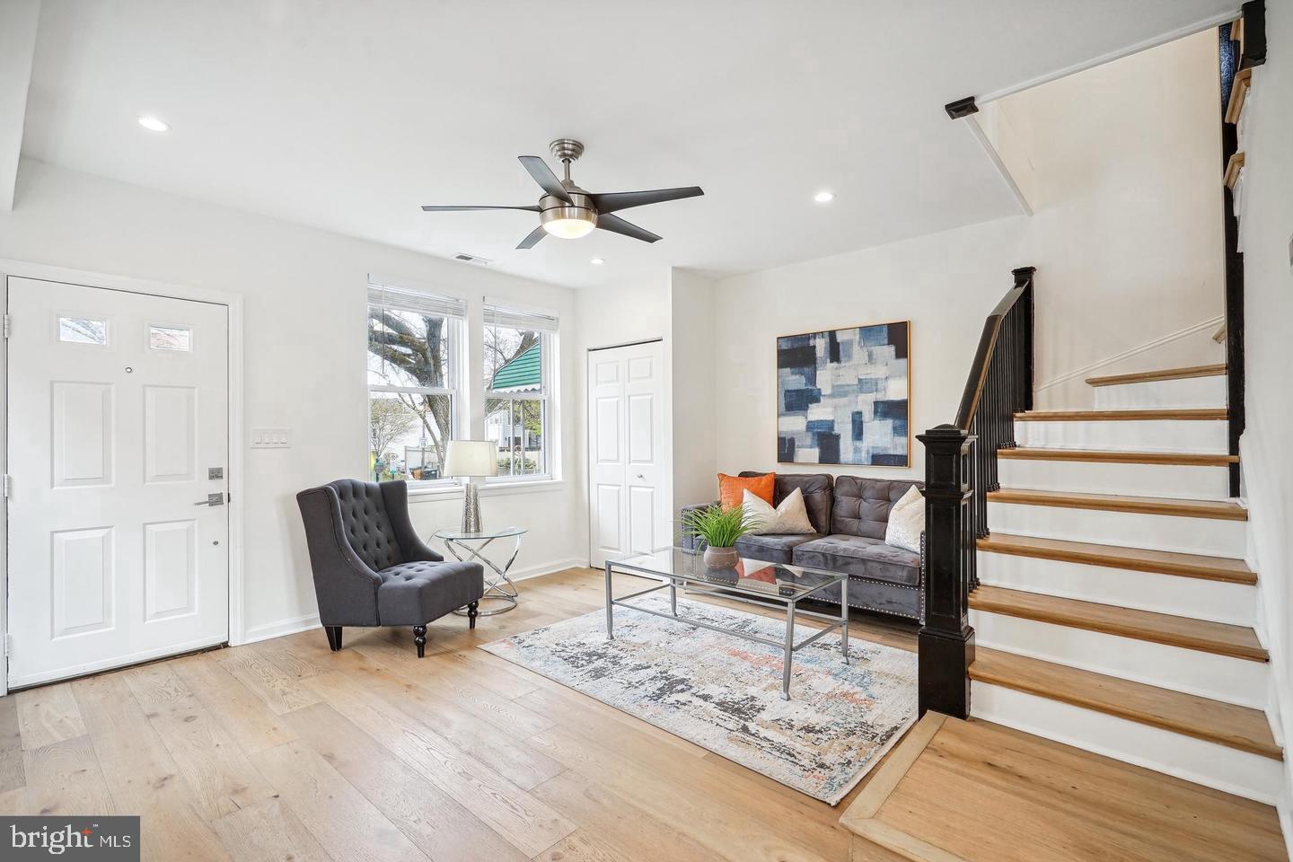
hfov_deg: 96.7
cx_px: 646
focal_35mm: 16
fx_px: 575
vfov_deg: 73.7
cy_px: 431
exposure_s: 1/60
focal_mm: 16
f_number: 9
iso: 500
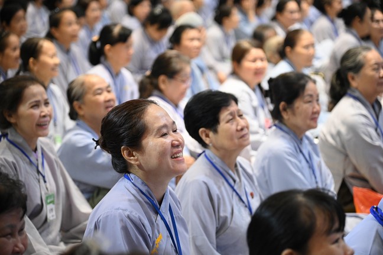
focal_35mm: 105
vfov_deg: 13.0
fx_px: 1116
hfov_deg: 19.5
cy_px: 128
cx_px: 192
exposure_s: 1/125
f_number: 4
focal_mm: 105
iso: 4000
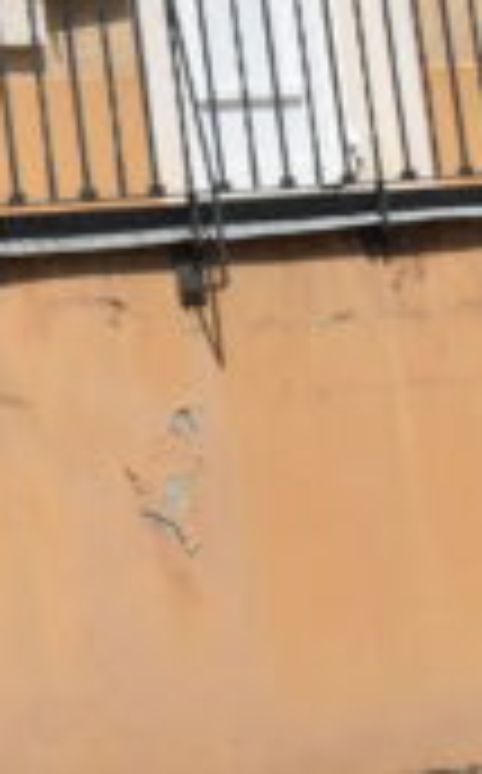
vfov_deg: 12.3
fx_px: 3353
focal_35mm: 159
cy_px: -511
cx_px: -1059
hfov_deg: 7.2
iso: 200
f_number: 10
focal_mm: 18
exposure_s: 1/400
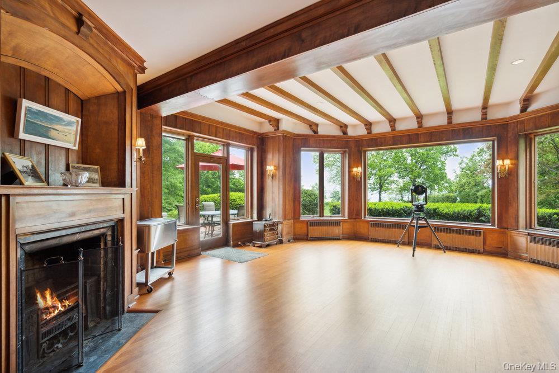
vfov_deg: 73.8
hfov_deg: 96.7
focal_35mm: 16
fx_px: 248
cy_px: 186
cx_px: 280
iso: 800
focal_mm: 16
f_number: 5
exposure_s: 1/80
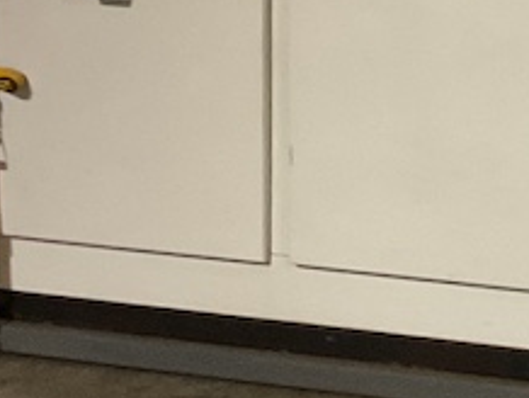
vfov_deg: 10.9
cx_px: 801
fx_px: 2081
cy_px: 44
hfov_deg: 13.6
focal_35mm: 136
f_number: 1.8
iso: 400
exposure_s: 1/30
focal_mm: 3
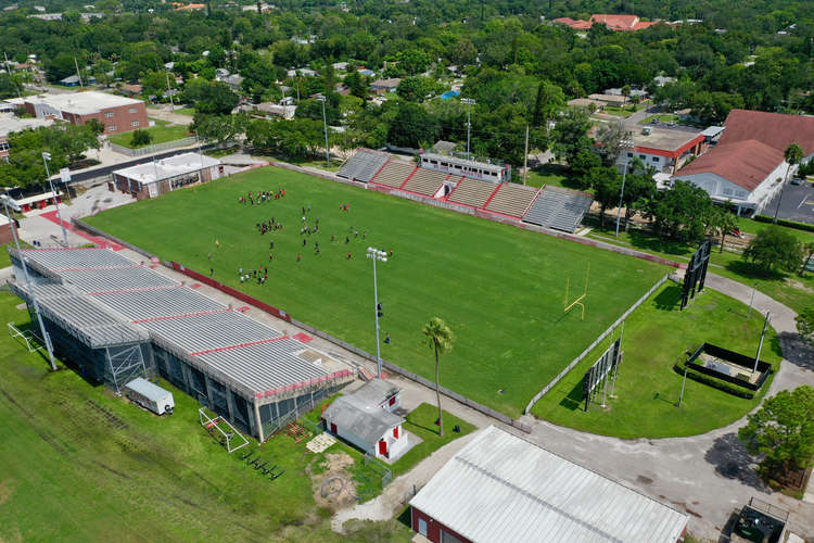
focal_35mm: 28
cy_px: 272
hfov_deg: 65.5
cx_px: 407
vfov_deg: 46.4
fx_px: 633
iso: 100
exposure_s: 1/800
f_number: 6.3
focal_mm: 10.26
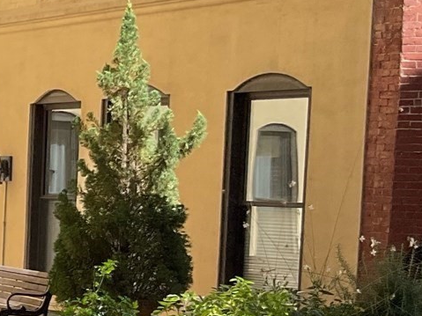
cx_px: -209
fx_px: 1511
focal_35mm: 124
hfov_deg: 14.8
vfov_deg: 11.9
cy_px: 285
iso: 16
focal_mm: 3
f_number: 1.8
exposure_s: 1/1221
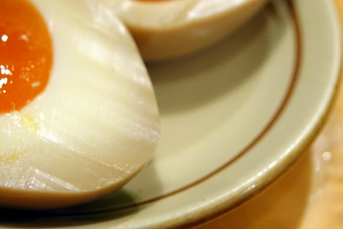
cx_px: 119
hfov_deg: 21.8
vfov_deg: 14.7
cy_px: 62
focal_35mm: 93
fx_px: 886
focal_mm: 13.94
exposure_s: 1/40
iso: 800
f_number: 2.8
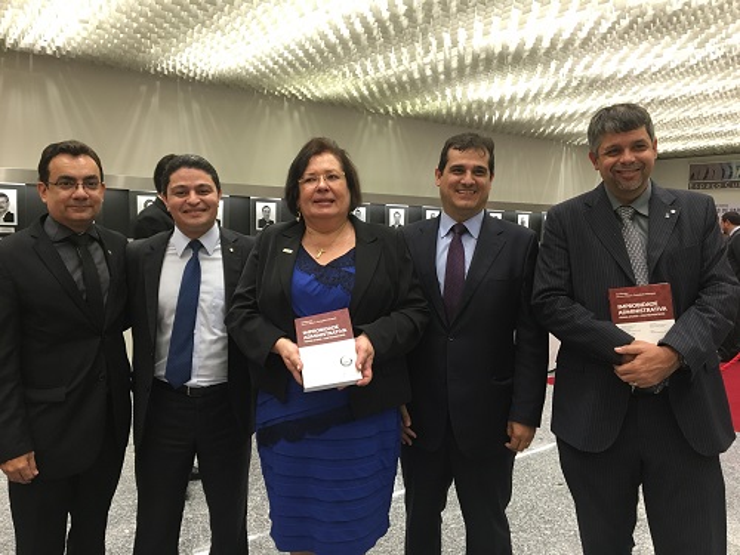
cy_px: 278
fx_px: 620
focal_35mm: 29
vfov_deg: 48.2
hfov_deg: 61.7
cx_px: 370
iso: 100
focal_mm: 4.15
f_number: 2.2
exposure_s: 1/30
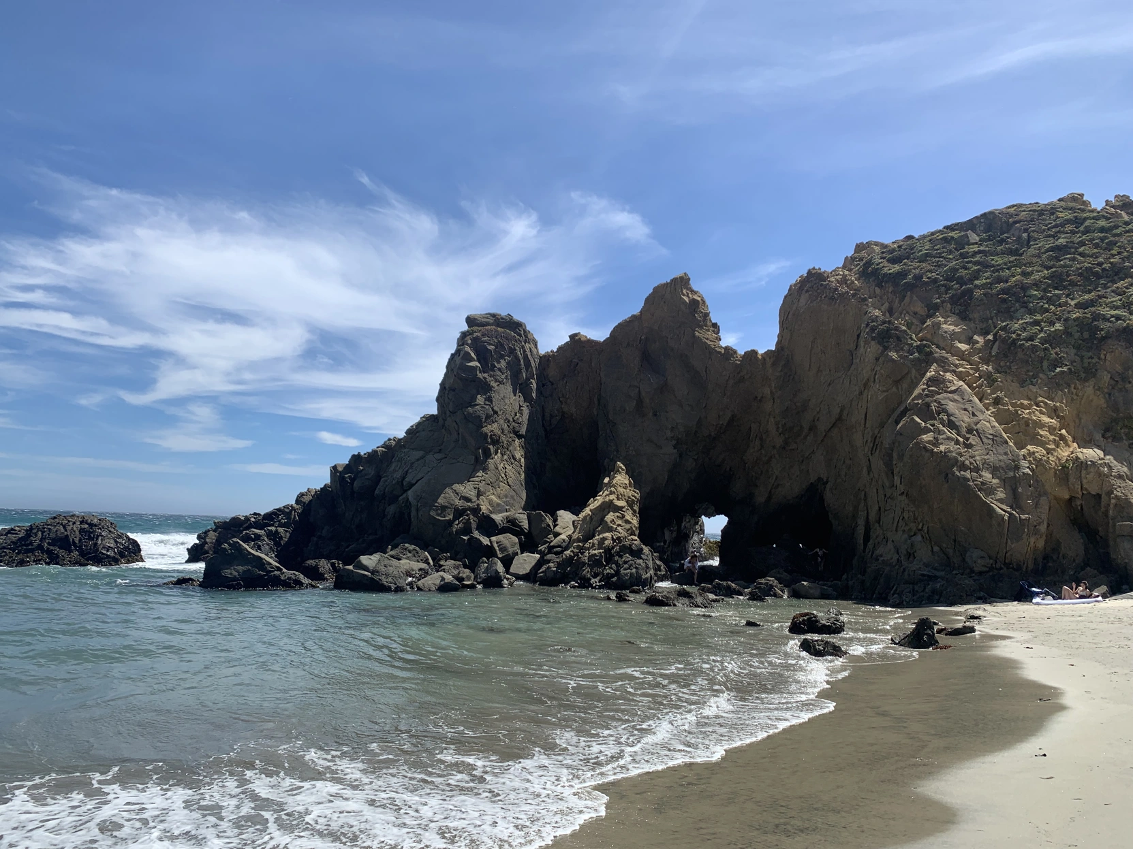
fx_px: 851
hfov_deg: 67.3
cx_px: 566
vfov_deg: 53.1
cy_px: 424
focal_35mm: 26
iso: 25
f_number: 1.8
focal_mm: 4.25
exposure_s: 1/2833
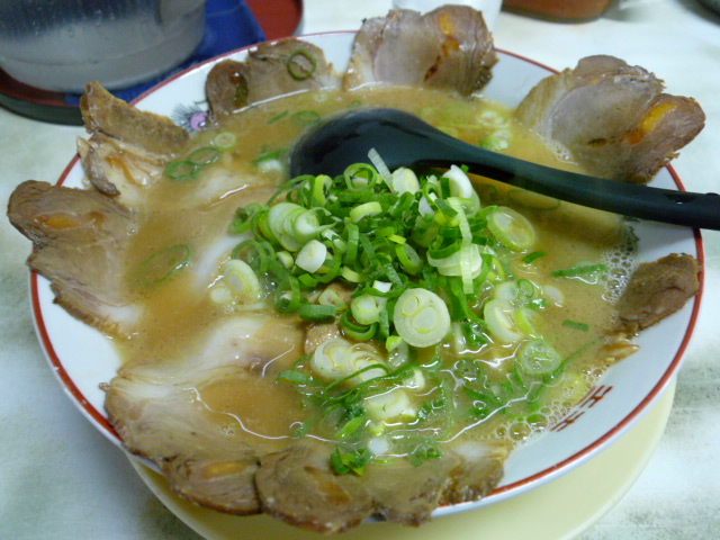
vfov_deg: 49.7
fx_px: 582
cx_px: 360
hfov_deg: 63.4
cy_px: 270
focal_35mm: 28
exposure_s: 1/20
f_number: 2.8
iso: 400
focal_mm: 6
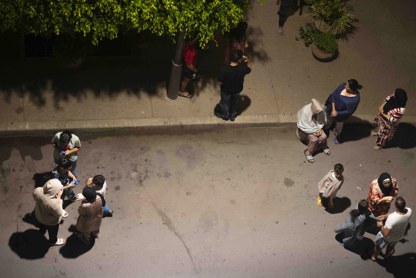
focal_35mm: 85
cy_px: 139
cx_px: 208
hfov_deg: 23.9
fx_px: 982
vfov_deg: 16.1
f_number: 1.4
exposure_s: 1/60
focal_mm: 85
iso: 1000
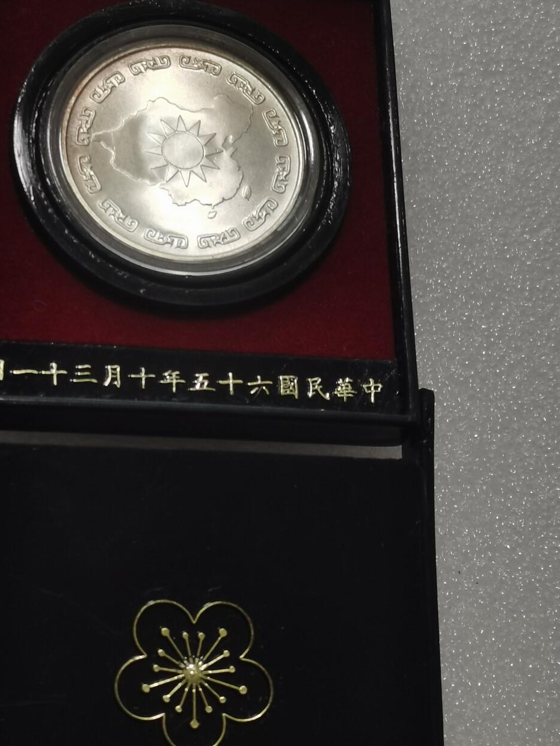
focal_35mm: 87
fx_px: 1876
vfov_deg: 22.5
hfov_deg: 16.9
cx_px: 179
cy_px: 426
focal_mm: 5.58
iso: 50
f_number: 1.8
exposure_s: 1/225
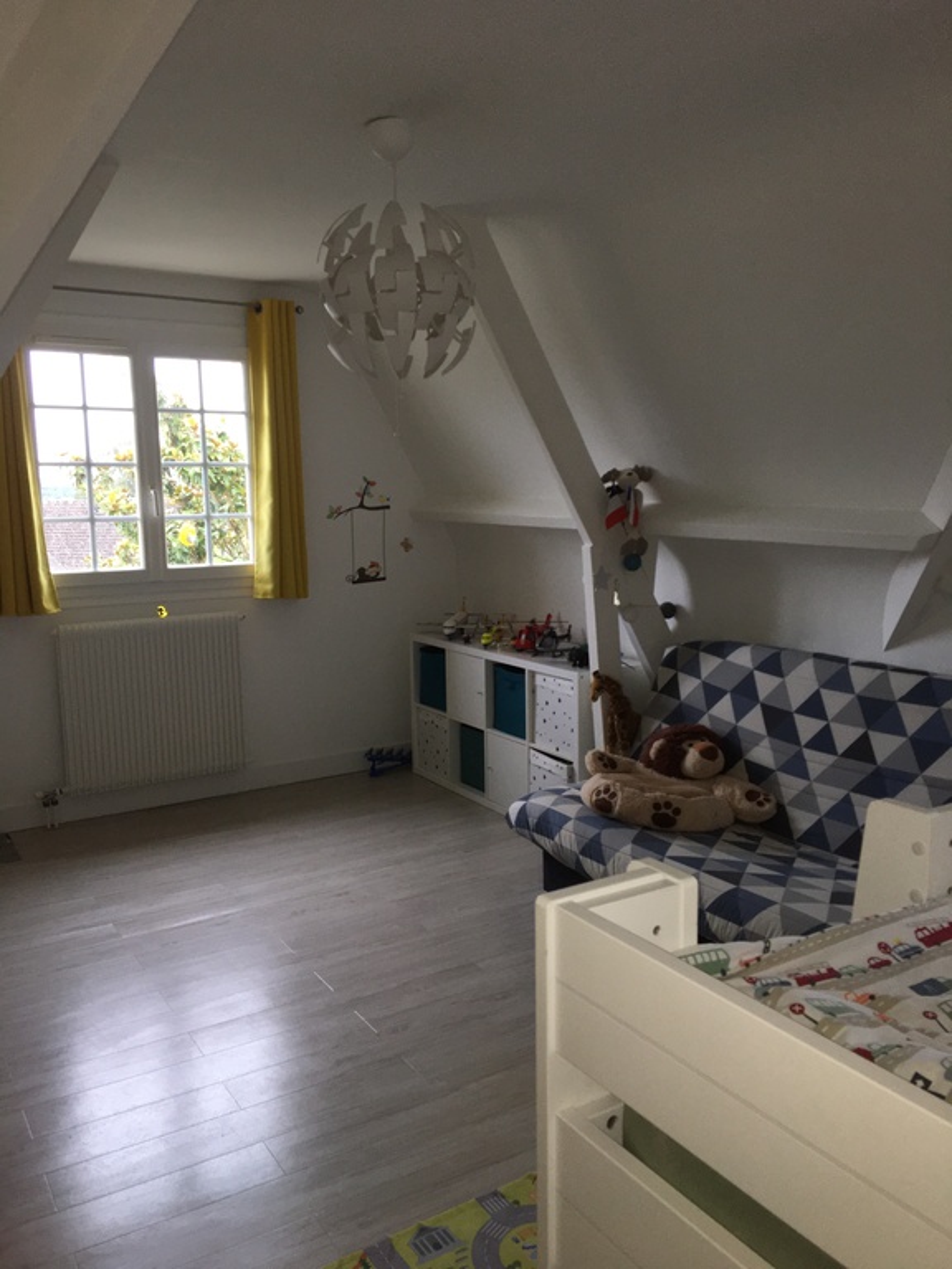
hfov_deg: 48.2
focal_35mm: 29
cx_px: 476
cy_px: 634
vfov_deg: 61.7
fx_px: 1063
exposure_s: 1/33
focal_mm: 4.15
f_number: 2.2
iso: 64
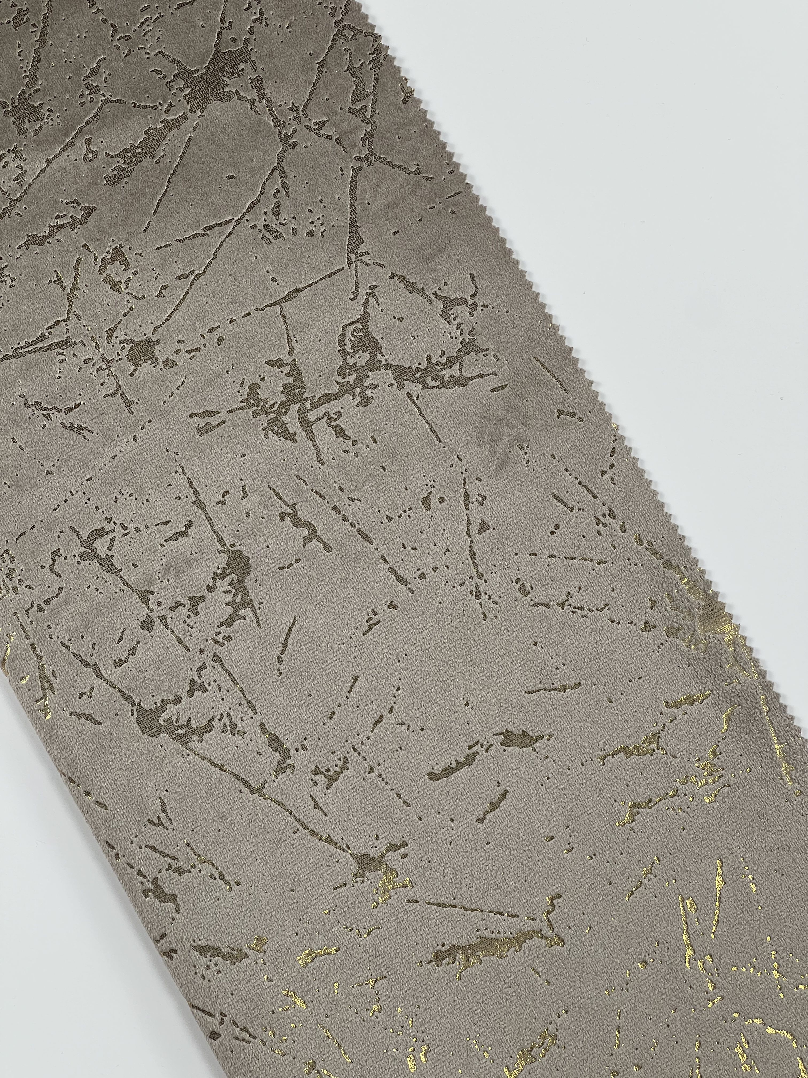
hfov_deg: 19.1
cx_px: 404
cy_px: 539
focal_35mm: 77
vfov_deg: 25.3
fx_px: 2396
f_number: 2.8
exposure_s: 1/100
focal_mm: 9
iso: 80
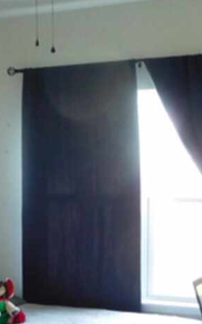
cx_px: 63
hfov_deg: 17.8
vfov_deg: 27.8
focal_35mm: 73
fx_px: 644
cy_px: 249
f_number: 3.4
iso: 320
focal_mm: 4.5
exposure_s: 1/30
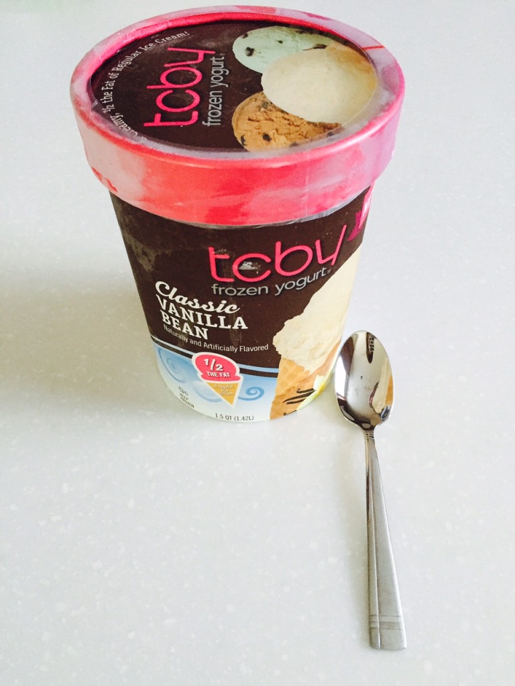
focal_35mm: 29
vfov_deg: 61.7
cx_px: 258
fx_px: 575
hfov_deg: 48.2
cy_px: 343
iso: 250
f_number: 2.2
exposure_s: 1/24
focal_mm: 4.15
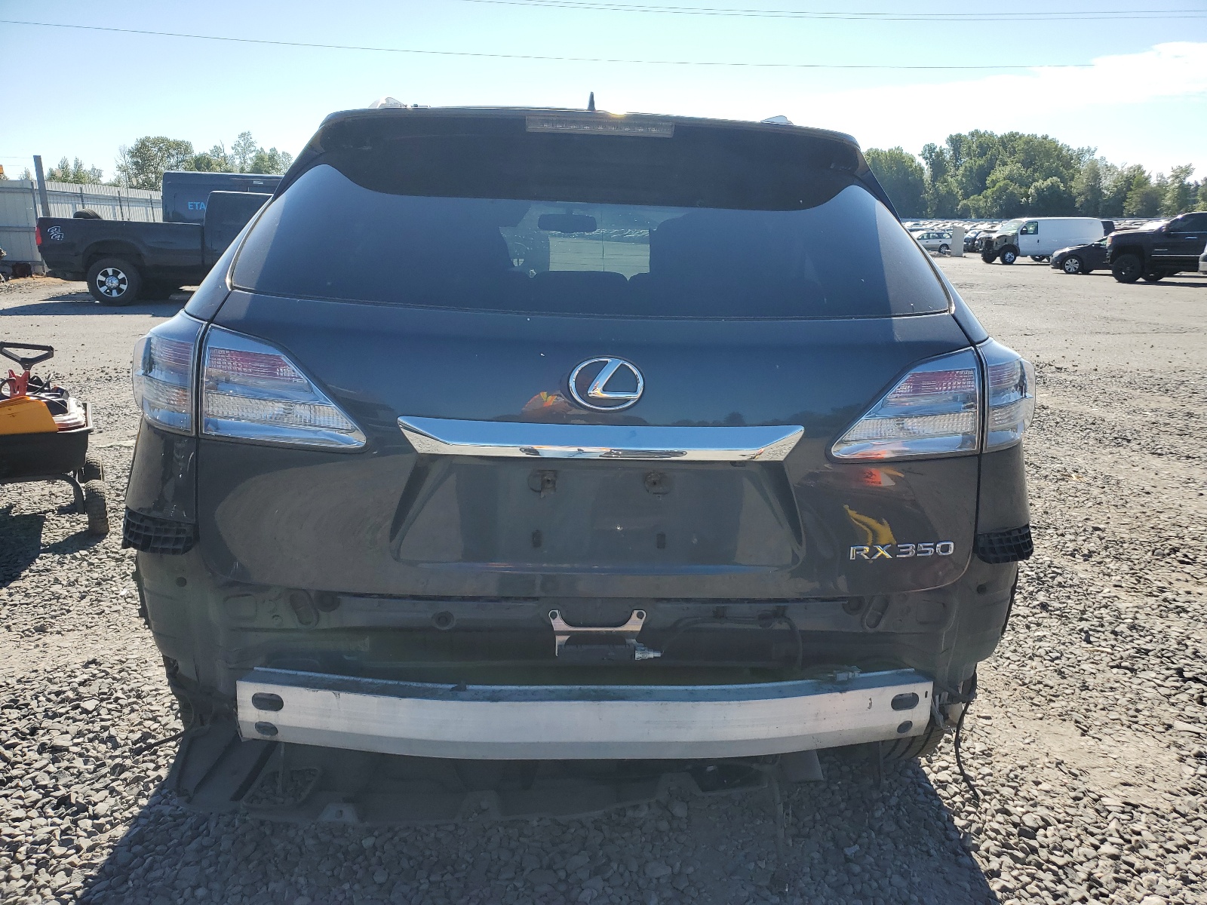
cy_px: 452
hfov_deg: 67.3
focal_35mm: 26
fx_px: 907
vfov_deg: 53.1
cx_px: 604
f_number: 1.5
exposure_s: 1/2500
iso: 50
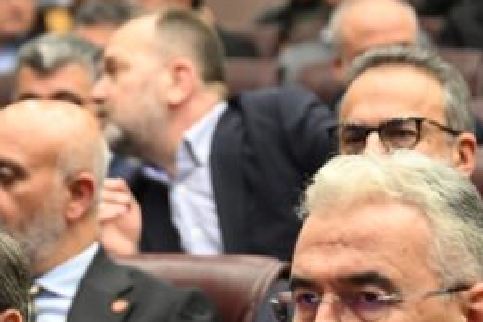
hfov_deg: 7.4
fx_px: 3689
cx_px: -44
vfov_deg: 5.0
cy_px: 417
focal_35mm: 275
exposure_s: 1/100
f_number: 2.8
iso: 2000
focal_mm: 70
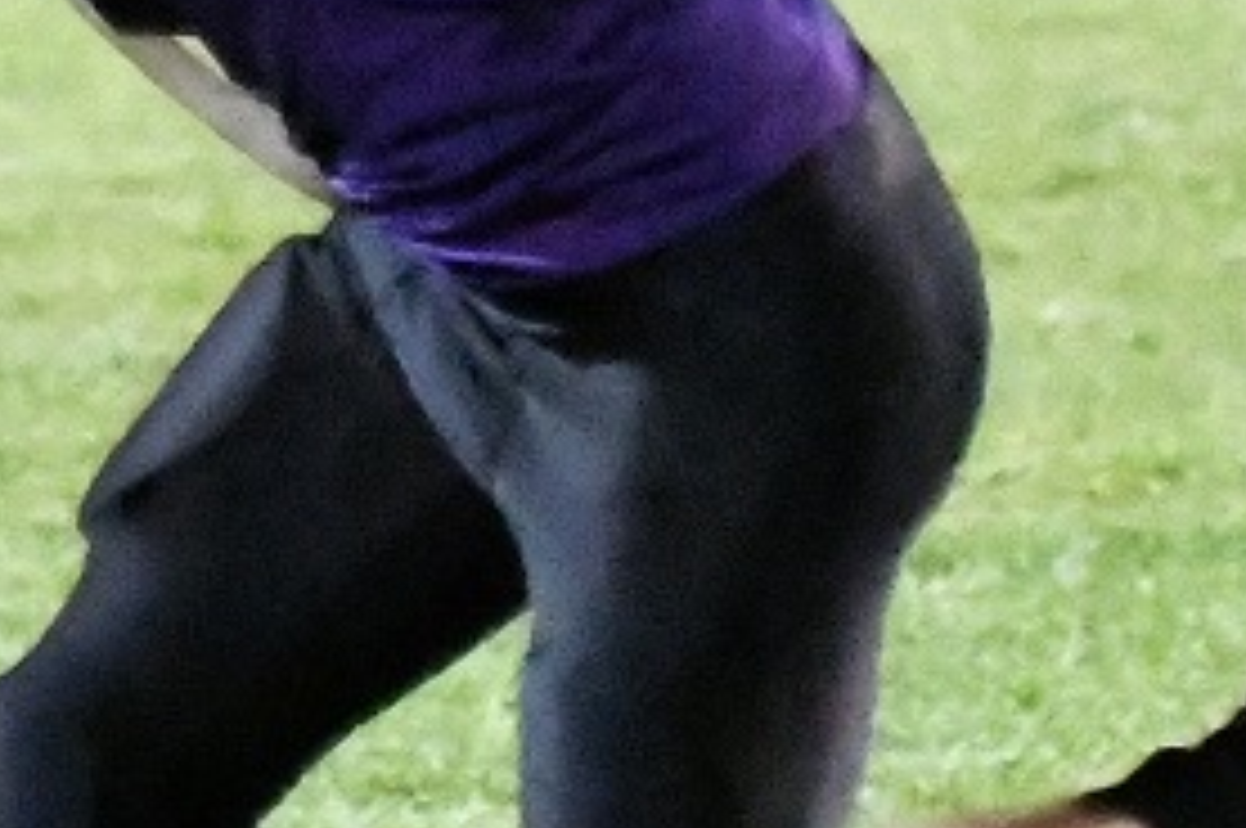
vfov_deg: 2.2
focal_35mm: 632
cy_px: 86
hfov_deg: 3.3
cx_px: -704
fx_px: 21848
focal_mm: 105
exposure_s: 1/800
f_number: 2.8
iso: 22800
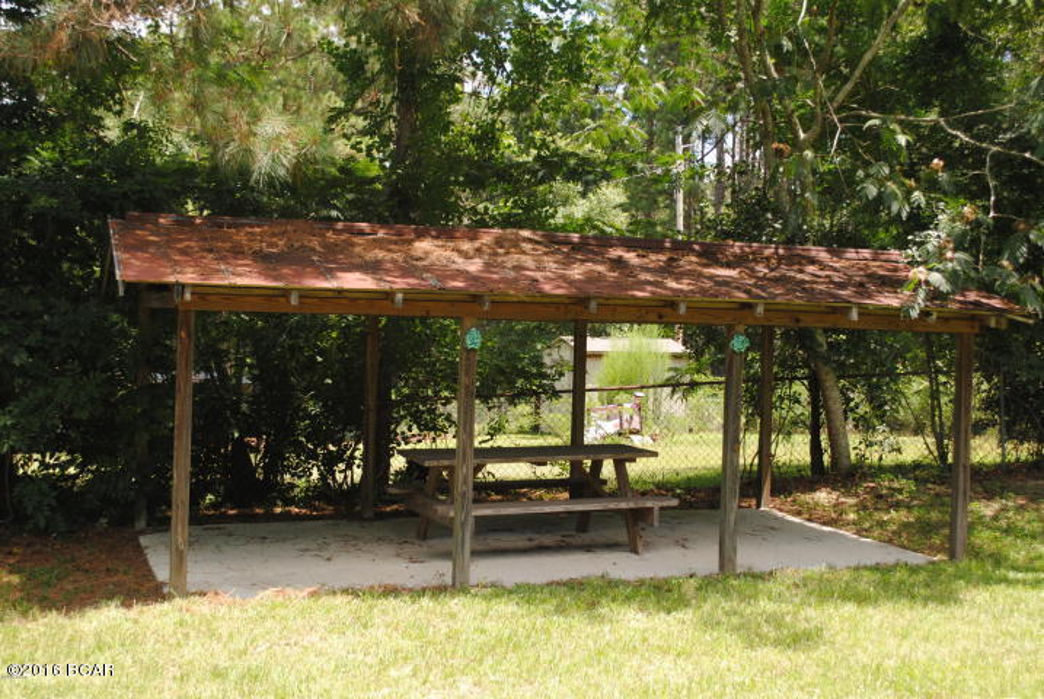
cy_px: 350
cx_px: 522
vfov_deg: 28.2
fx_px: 1394
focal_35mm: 48
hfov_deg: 41.1
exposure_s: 1/200
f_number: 5.6
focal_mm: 32
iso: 200
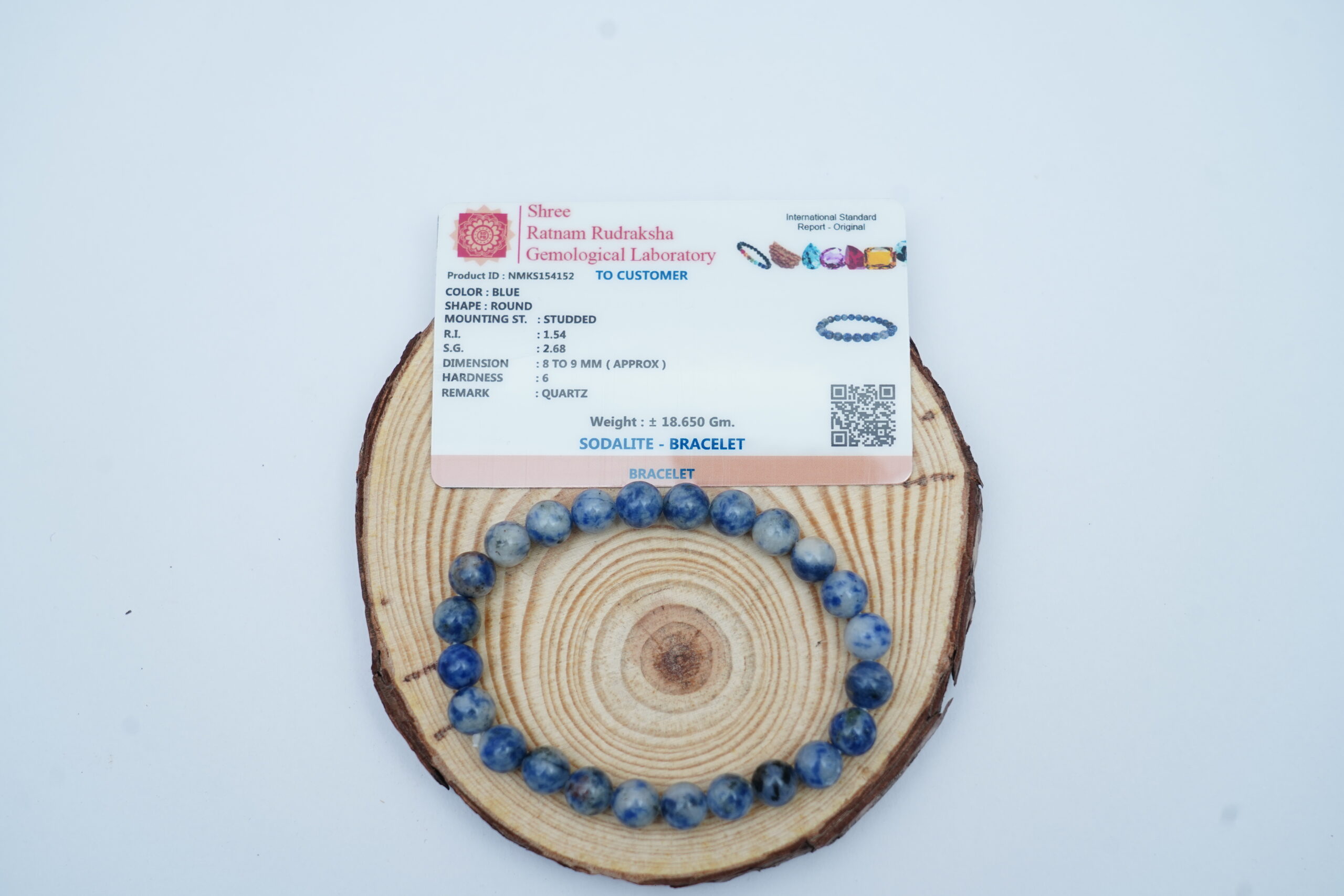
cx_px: 672
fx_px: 1867
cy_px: 448
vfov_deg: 27.0
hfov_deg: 39.6
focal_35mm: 50
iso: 400
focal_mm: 50
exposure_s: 1/125
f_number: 6.3
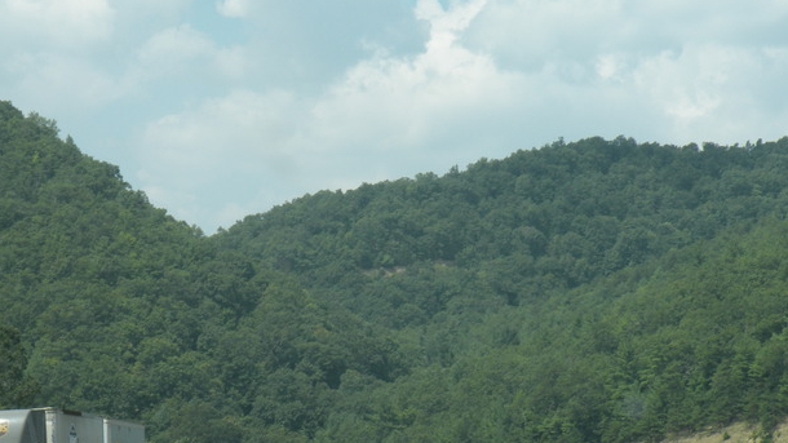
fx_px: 2507
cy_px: 256
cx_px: 450
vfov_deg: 10.1
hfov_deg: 17.9
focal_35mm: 120
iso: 64
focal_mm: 14.9
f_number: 6.3
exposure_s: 1/178
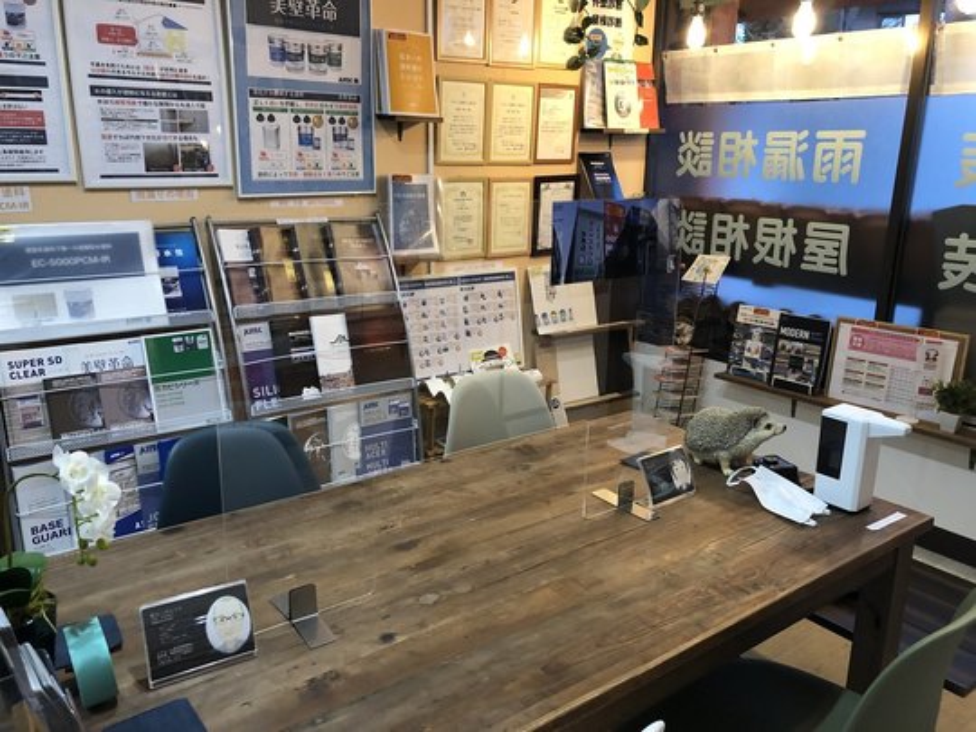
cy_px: 366
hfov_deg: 63.4
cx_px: 488
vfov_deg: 49.7
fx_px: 789
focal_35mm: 28
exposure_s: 1/15
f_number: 1.8
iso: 50
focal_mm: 4
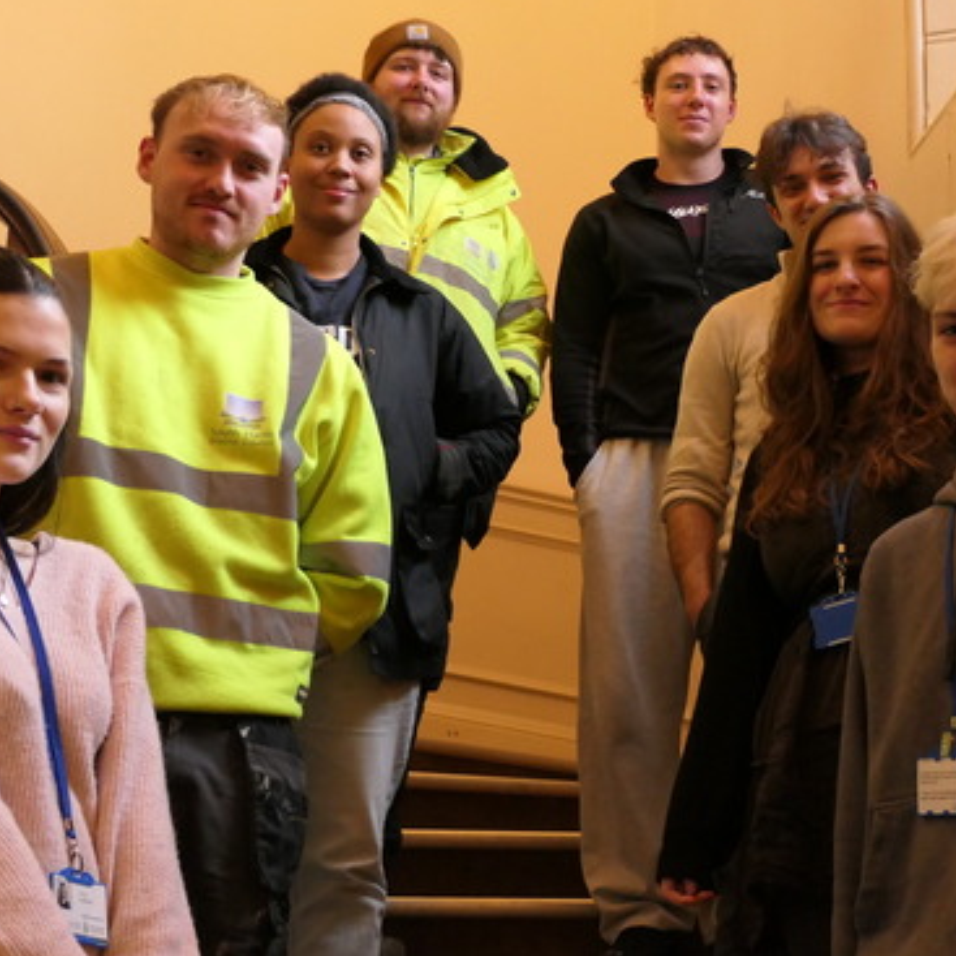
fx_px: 1500
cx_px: 521
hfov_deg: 35.3
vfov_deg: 35.4
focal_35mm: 48
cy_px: 473
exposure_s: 1/60
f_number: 3.3
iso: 1600
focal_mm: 13.5
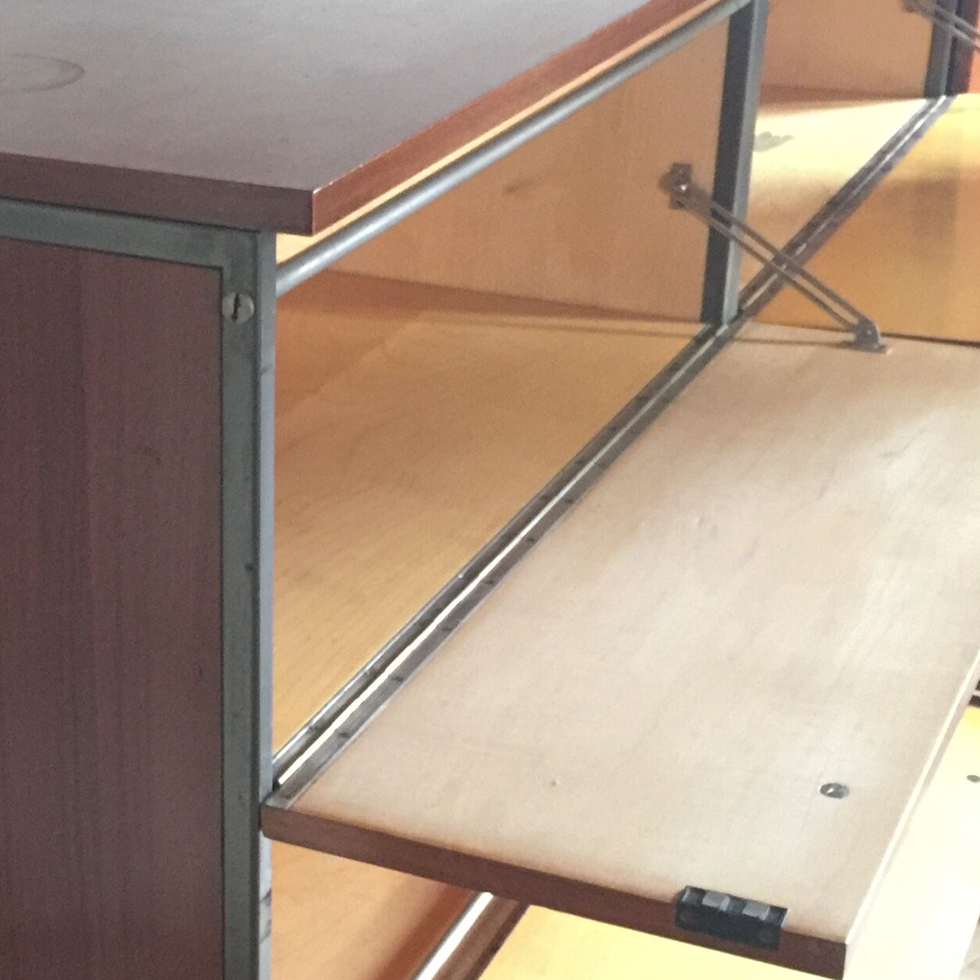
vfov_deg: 25.6
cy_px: 653
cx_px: 212
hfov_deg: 25.3
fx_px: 2146
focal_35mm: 67
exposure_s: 1/8
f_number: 2.2
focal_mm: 4.15
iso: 200
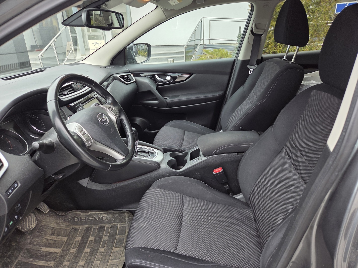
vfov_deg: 58.9
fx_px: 238
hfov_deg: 73.9
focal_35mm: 23
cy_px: 134
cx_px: 179
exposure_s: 1/180
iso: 64
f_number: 1.8
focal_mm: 5.4
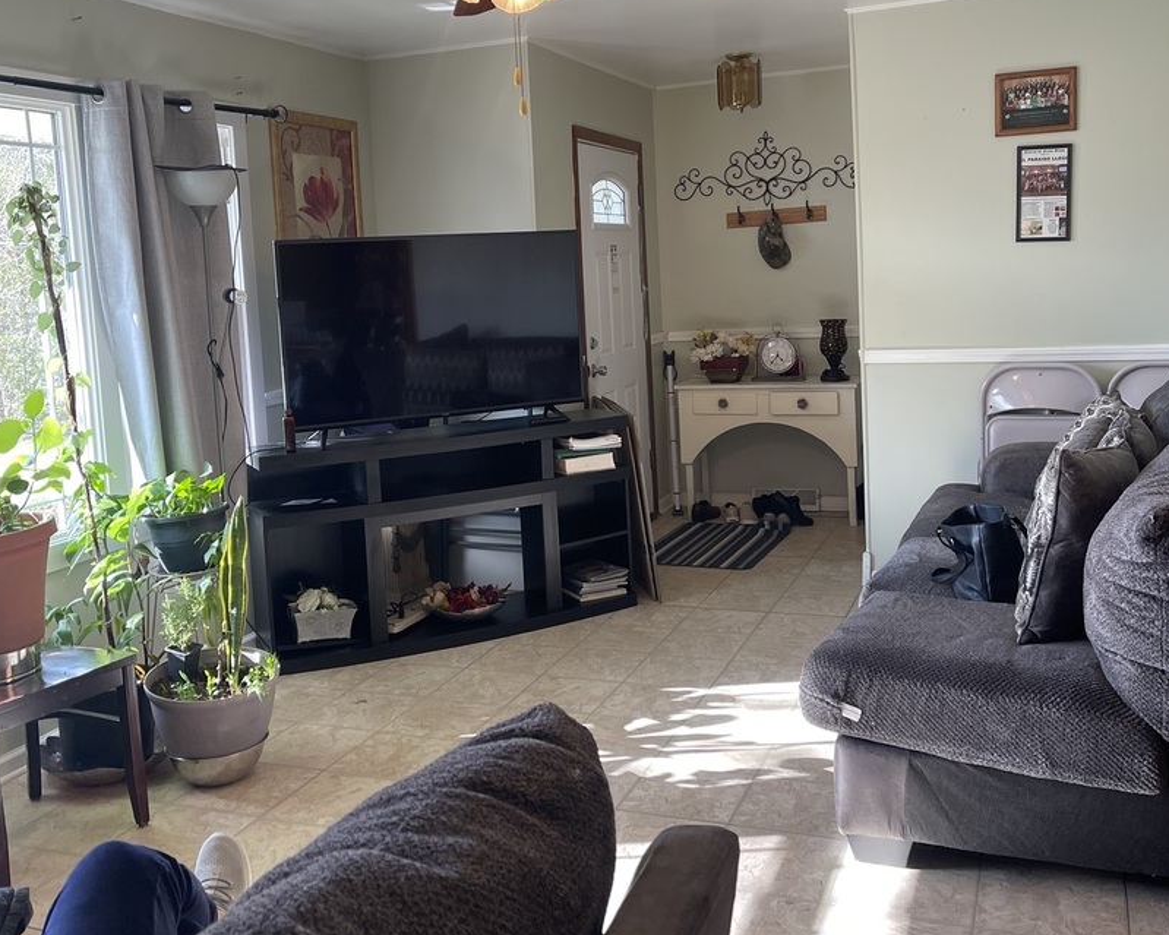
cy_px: 372
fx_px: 1142
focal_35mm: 33
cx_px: 585
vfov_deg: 44.3
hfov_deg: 54.2
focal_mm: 5.1
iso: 125
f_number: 1.6
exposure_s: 1/120
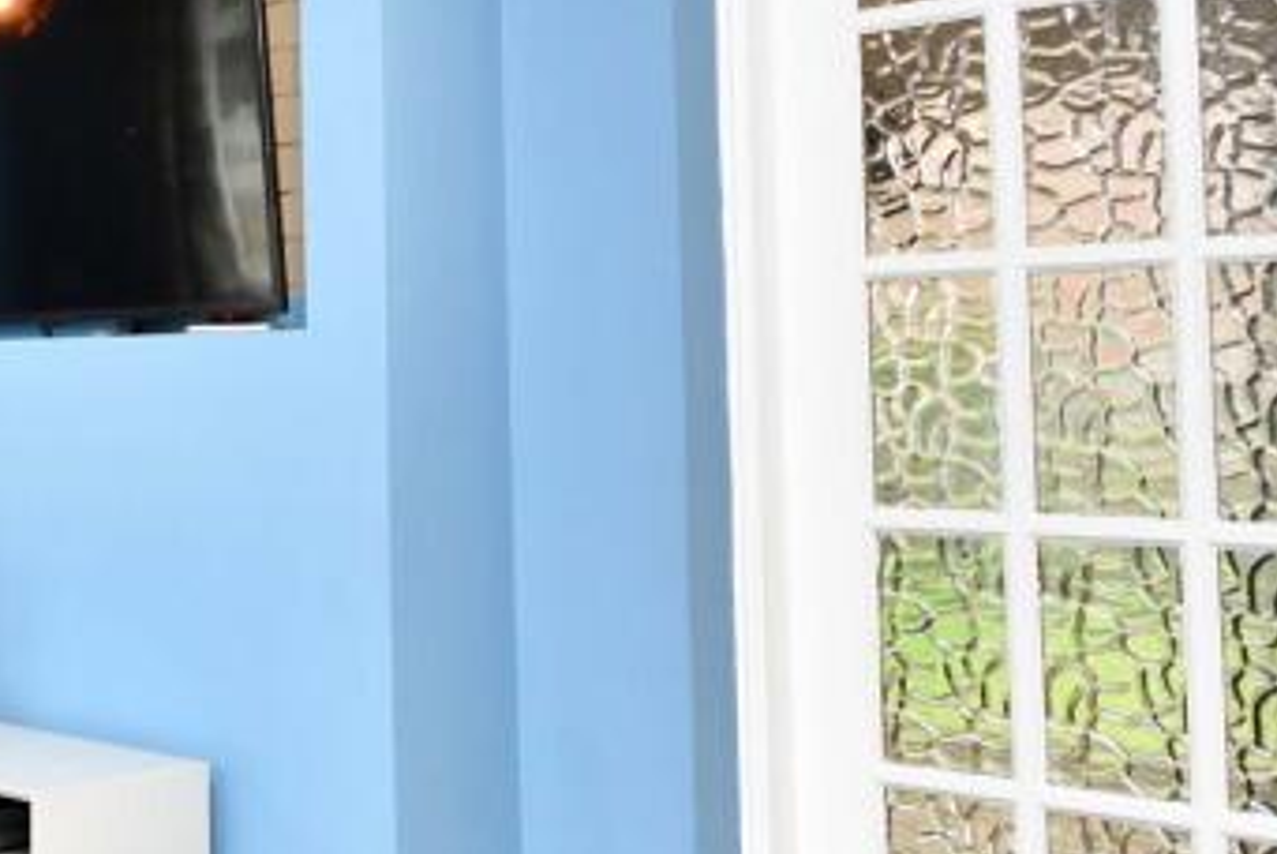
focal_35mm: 45
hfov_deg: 31.4
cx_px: -457
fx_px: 1598
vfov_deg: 29.7
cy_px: 298
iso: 640
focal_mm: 10
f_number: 4
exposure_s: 1/60
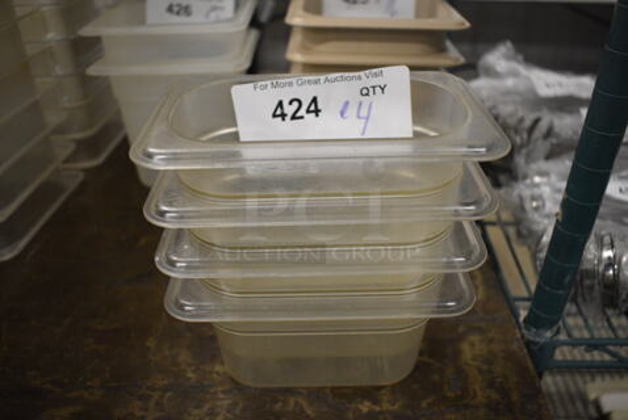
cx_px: 314
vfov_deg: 43.7
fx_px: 524
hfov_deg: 61.9
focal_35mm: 30
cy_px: 210
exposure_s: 1/125
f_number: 3.5
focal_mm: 20
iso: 2000
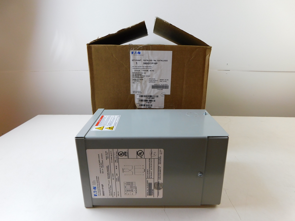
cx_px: 148
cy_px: 110
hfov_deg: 73.9
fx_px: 196
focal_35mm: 23
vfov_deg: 58.9
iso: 200
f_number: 3
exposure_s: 1/30
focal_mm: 4
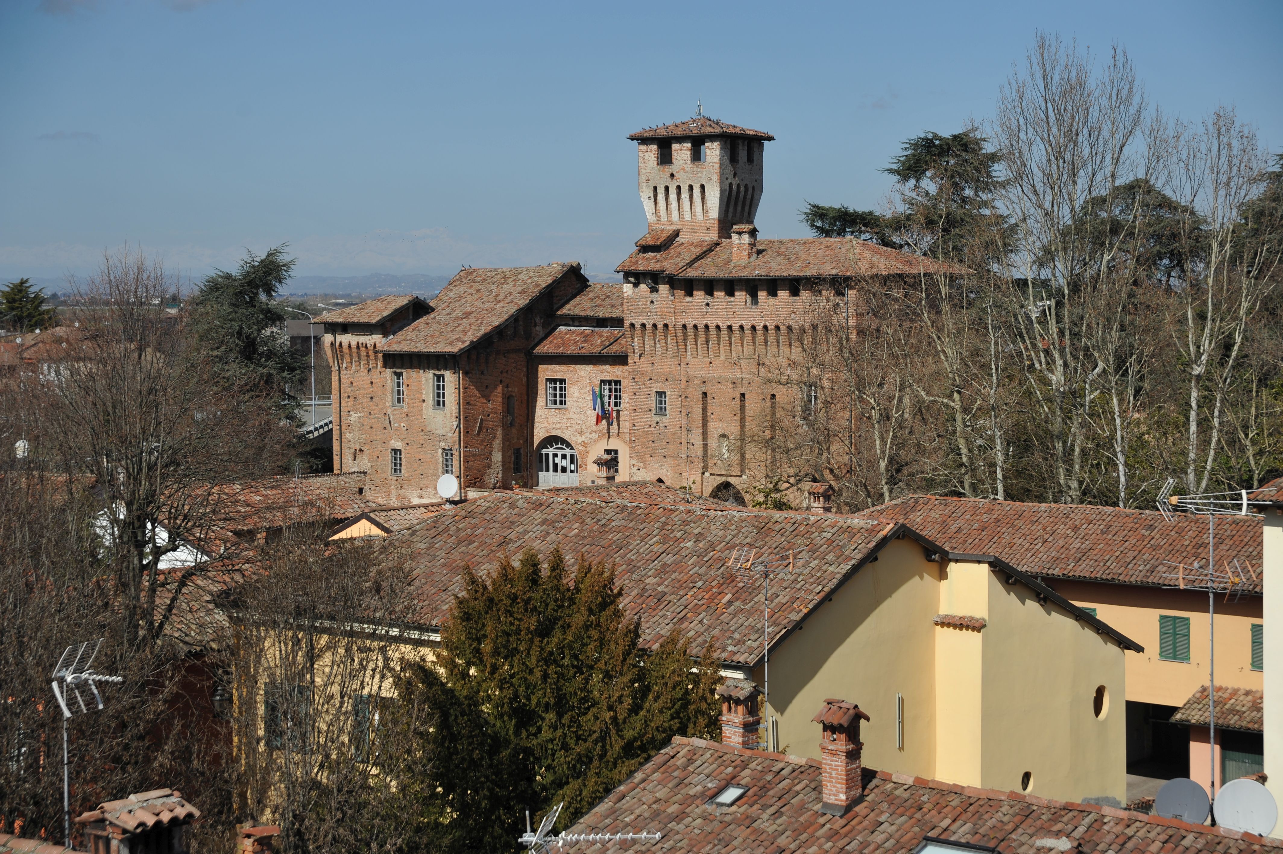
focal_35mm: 70
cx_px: 642
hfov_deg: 28.9
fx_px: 2493
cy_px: 427
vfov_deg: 19.4
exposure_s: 1/1600
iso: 200
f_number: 6.3
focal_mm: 70
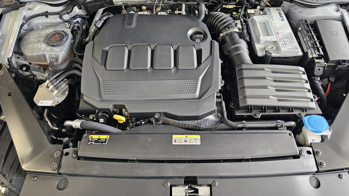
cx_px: 180
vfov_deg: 43.7
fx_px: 241
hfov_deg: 71.9
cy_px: 65
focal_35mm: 26
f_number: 1.7
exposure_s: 1/40
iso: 640
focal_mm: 6.3
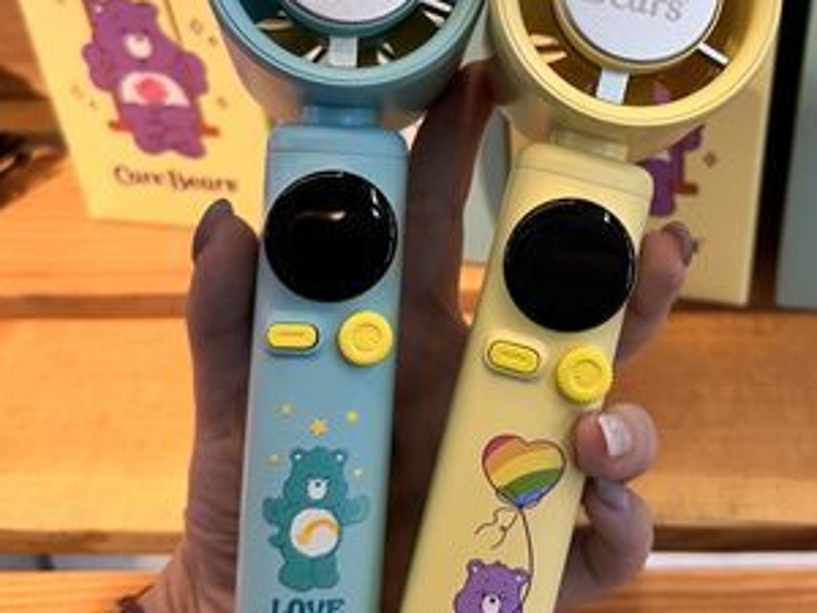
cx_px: 547
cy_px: 153
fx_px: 1133
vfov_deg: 29.8
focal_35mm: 48
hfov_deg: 39.2
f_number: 1.78
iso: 100
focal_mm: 6.86
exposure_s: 1/120
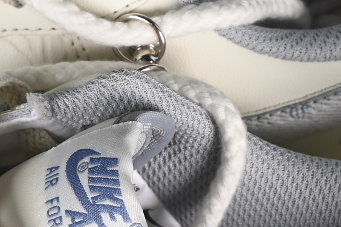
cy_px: 236
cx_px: -27
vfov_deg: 3.7
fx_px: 3504
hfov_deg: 5.6
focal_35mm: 370
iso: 160
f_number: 7.1
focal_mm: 50
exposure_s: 1/80
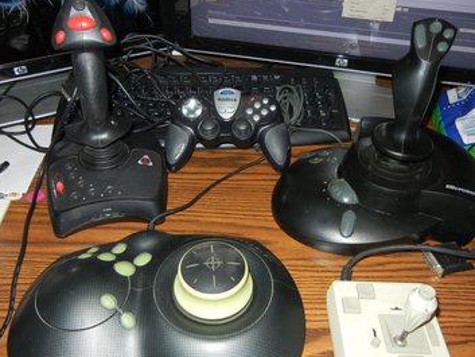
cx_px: 227
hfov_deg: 53.9
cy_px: 174
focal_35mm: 34
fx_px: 467
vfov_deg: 41.8
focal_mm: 5.4
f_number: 3.5
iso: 200
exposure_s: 1/30
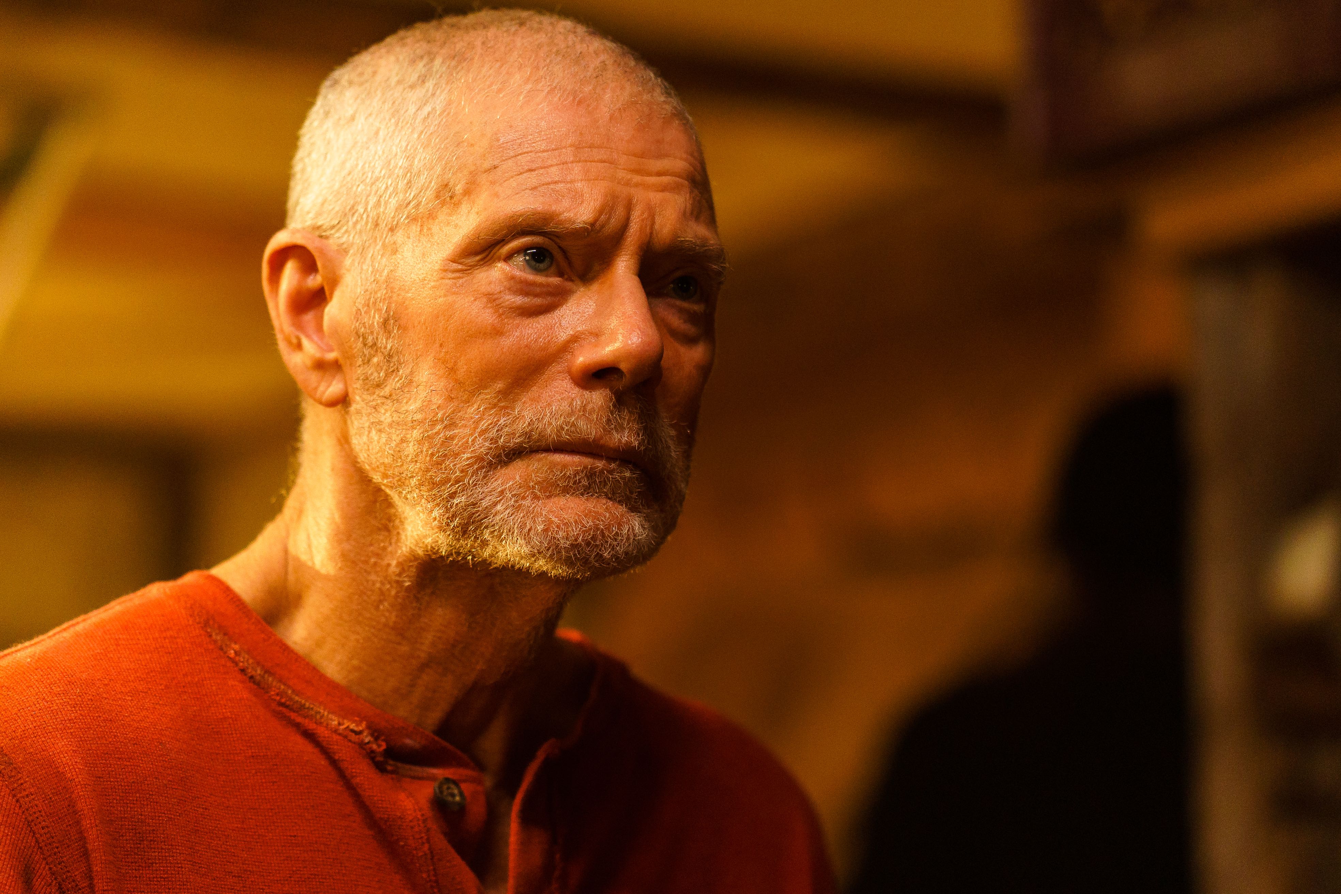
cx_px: 670
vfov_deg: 10.8
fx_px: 4730
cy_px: 447
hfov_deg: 16.1
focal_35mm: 127
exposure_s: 1/320
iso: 1250
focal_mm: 85
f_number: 1.8
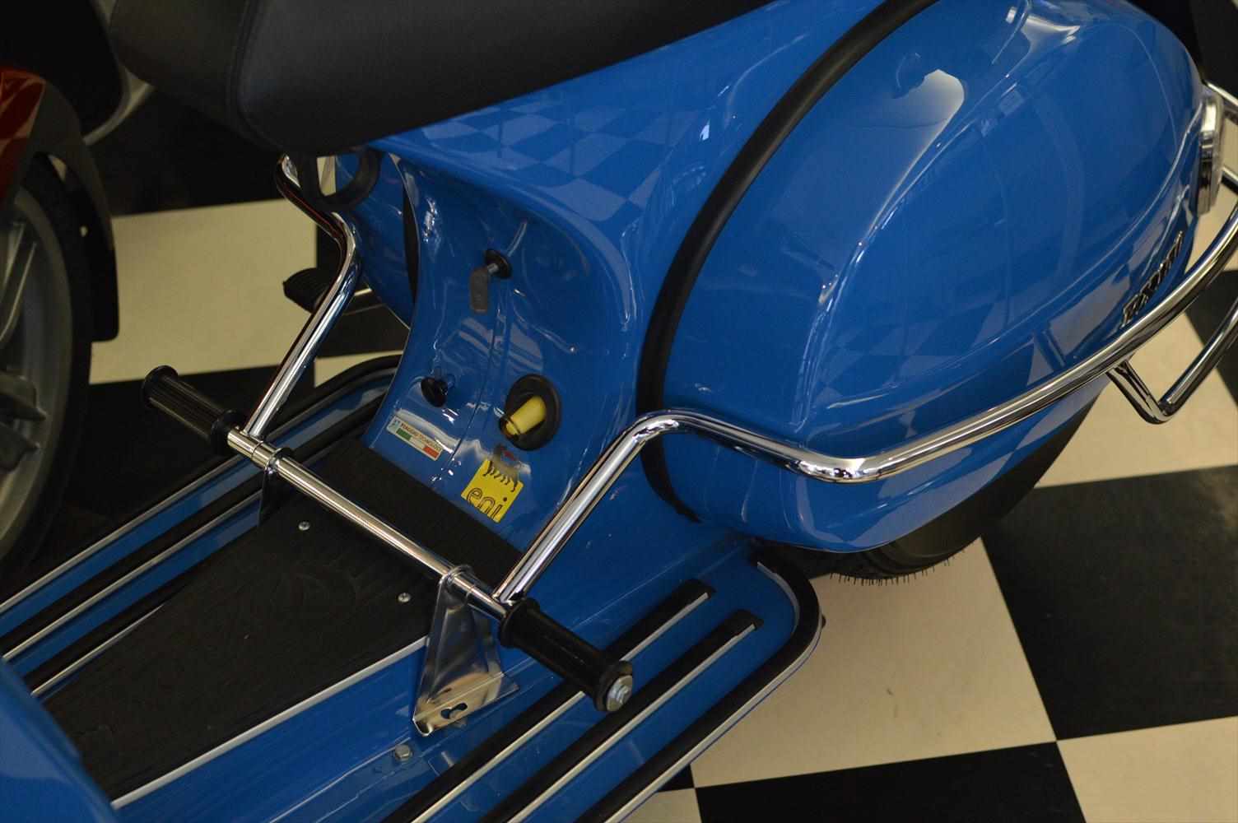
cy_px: 412
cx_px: 619
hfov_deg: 37.9
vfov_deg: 25.7
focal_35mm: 52
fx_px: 1804
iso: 1600
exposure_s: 1/125
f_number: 3.5
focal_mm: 35
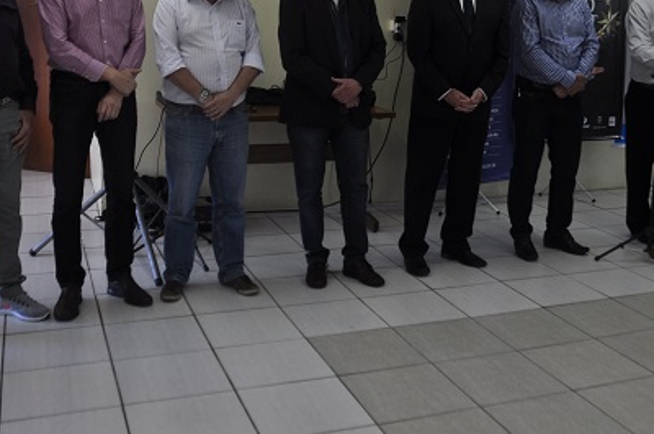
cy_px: 111
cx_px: 345
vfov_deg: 29.3
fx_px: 816
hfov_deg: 43.7
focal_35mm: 45
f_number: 3.5
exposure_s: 1/80
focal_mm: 20
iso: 200
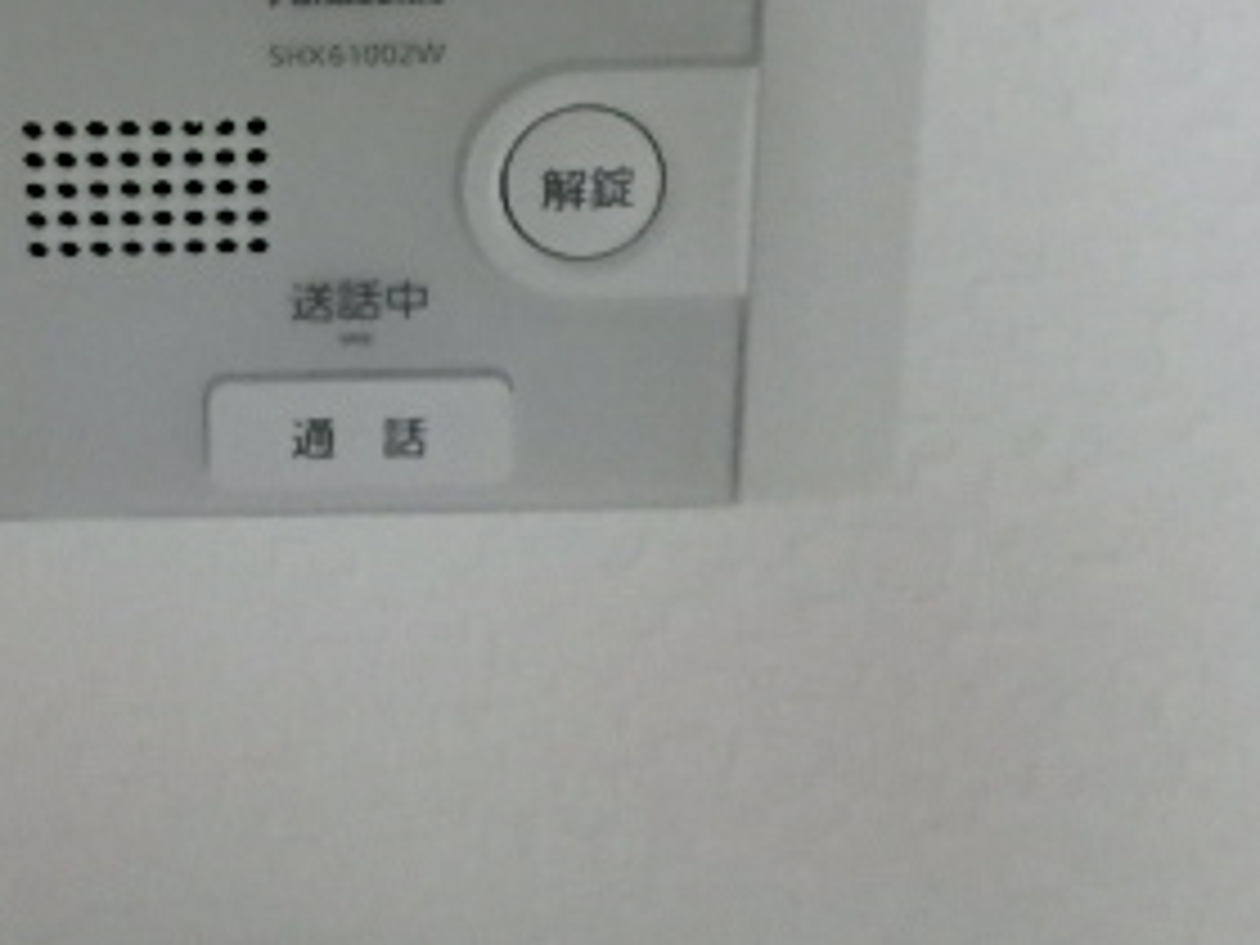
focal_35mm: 48
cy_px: -76
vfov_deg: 27.8
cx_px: 279
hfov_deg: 38.4
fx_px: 1747
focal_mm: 3.7
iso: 1250
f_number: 3.5
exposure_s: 1/30
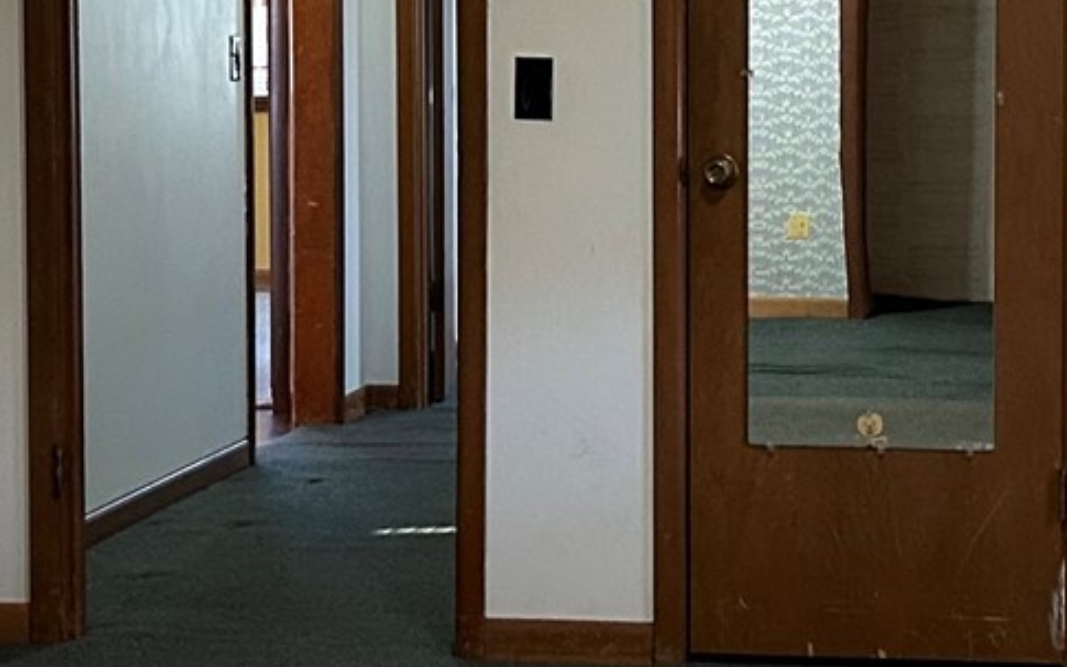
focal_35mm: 109
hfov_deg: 19.0
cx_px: 770
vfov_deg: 12.0
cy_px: 170
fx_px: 3169
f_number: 1.5
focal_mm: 5.7
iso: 320
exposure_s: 1/60
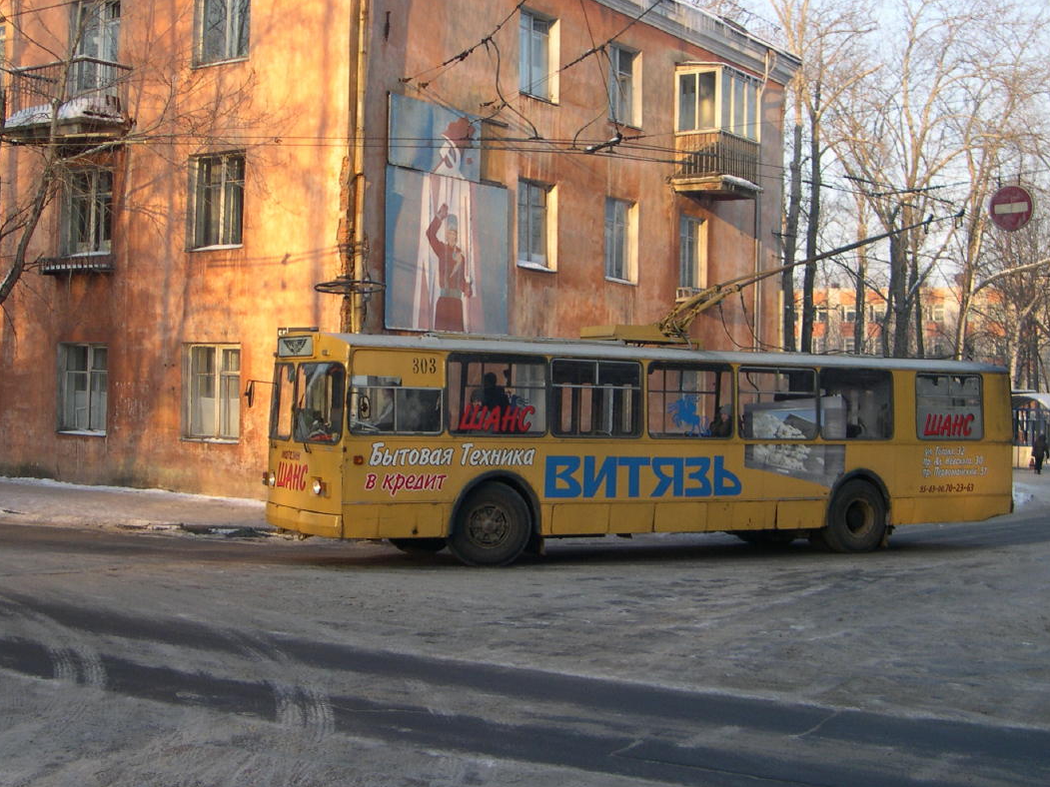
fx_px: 1425
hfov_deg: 40.3
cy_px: 349
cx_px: 431
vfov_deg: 30.8
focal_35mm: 47
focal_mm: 8
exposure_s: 1/284
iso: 100
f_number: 2.8
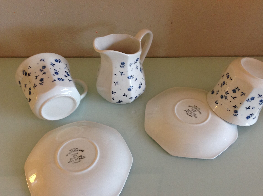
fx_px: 296
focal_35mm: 39
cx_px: 136
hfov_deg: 47.9
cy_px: 108
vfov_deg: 36.7
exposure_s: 1/17
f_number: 2.4
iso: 125
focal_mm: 4.28
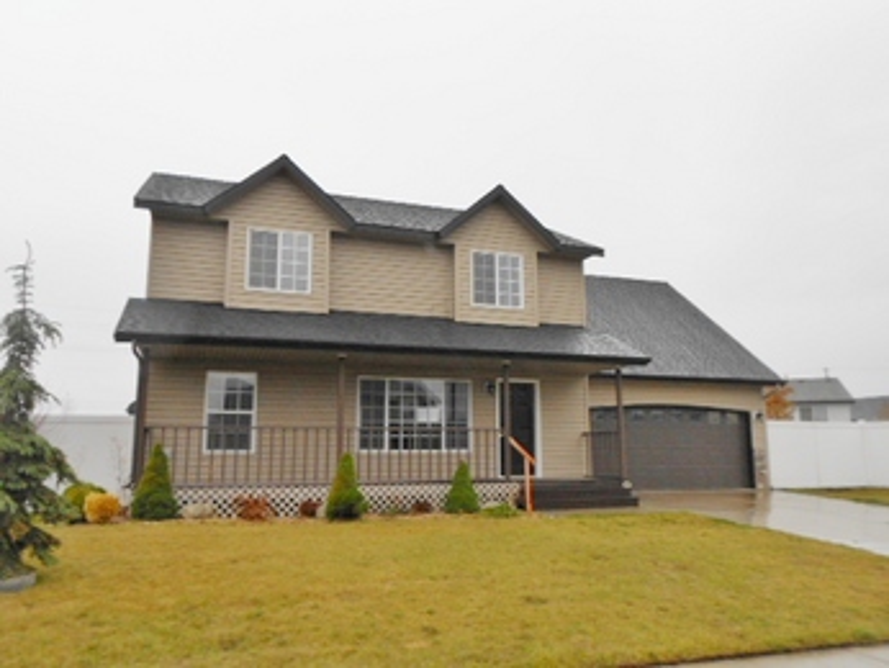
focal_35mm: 26
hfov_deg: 67.3
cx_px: 444
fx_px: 668
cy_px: 334
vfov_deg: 53.1
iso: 80
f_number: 3.2
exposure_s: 1/40
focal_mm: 4.6
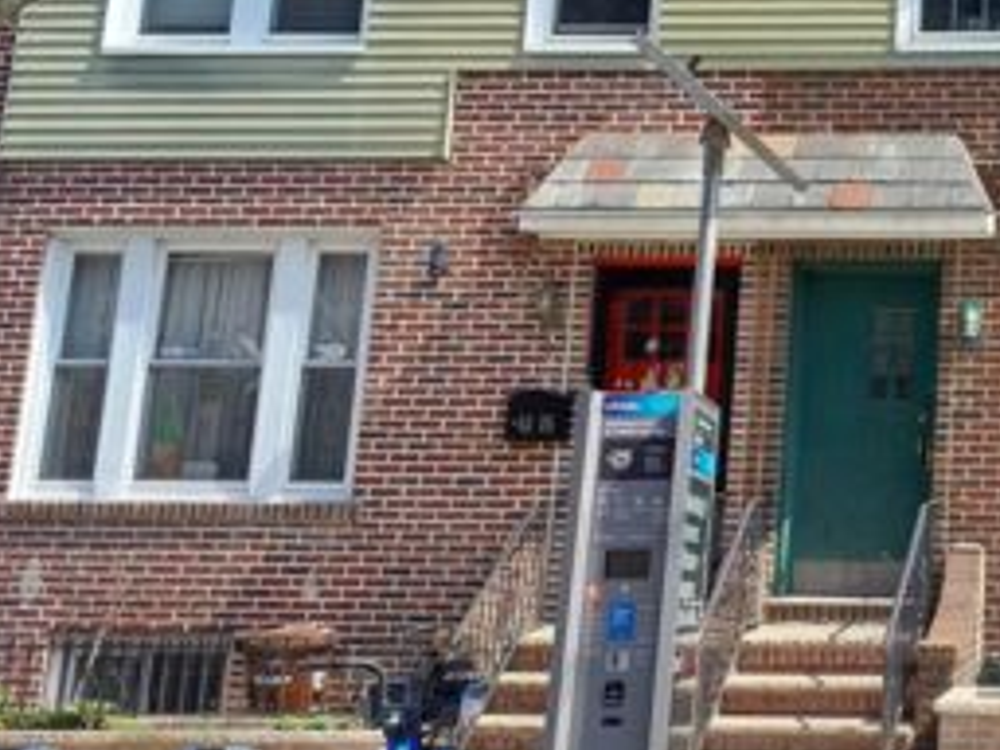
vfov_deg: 23.6
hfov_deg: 28.7
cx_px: 1137
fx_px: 1733
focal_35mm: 60
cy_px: 51
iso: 25
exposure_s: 1/549
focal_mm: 5.23
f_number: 1.8
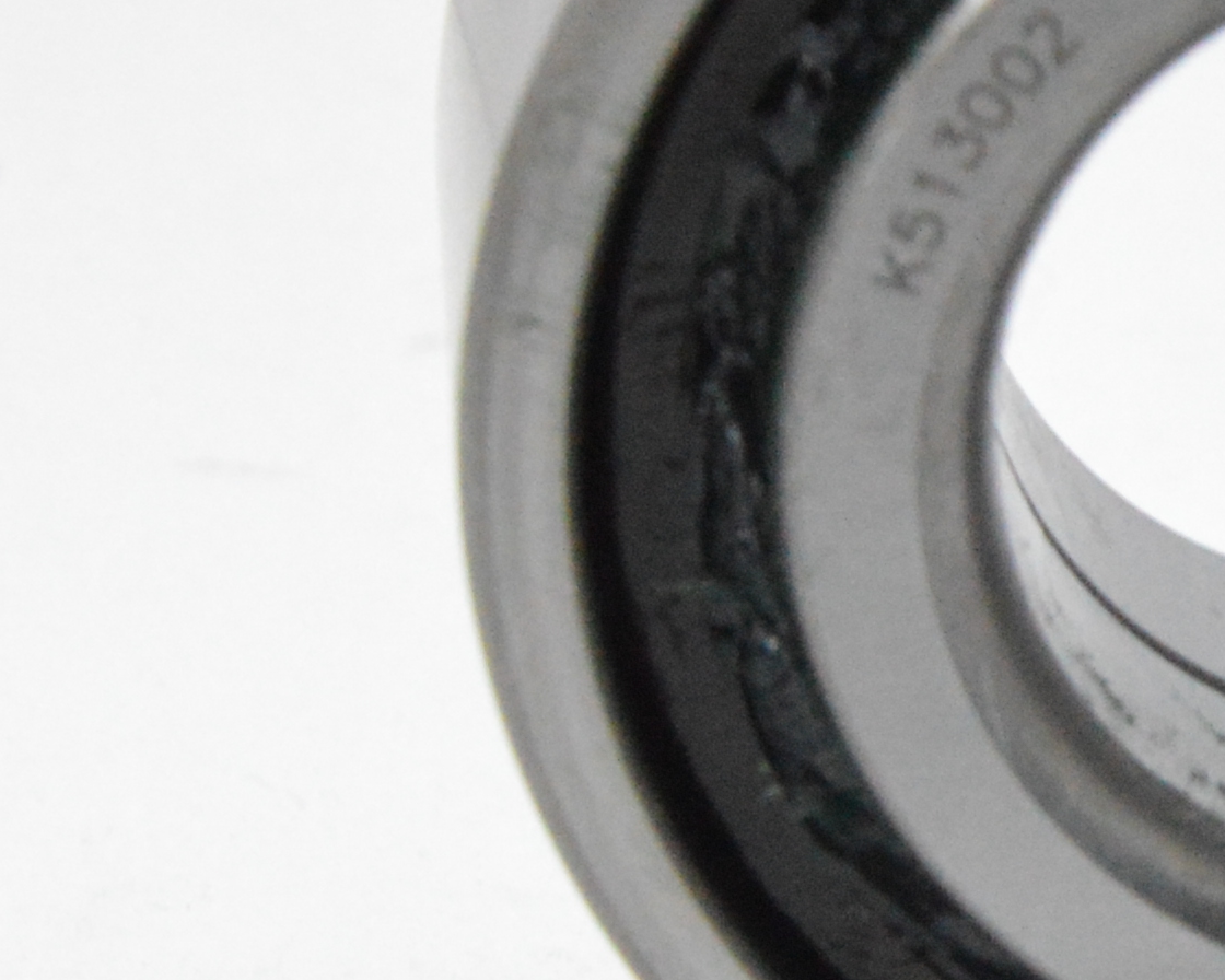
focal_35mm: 393
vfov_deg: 3.9
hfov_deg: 4.9
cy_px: 619
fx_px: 14248
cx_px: 1440
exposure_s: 1/100
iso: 3200
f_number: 7.1
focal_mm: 52
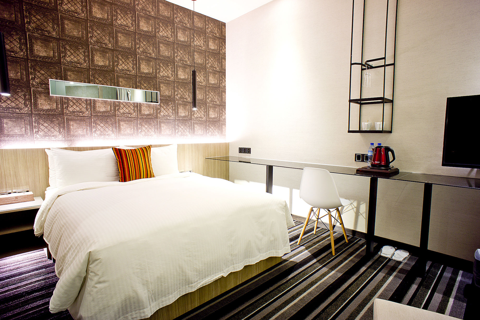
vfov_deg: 53.1
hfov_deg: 73.7
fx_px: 320
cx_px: 240
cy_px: 160
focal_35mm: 24
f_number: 9
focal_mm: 16
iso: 100
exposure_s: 3.2
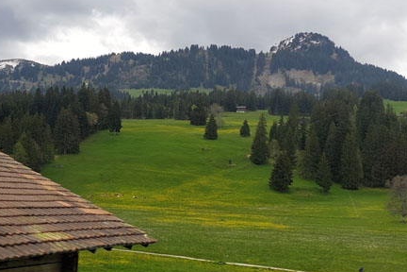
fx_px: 294
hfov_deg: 69.4
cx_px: 200
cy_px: 149
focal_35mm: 26
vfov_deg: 49.5
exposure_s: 1/305
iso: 40
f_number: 1.8
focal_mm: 5.23
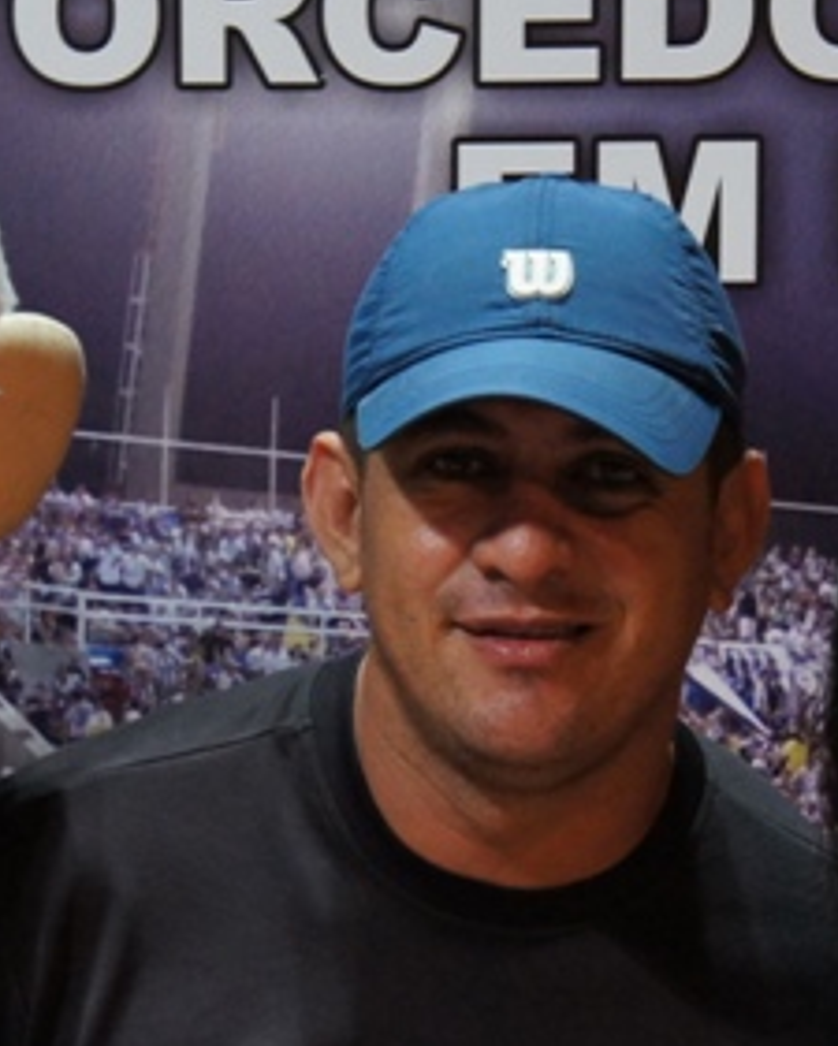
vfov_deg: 11.4
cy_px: 921
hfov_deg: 9.2
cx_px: 346
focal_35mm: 168
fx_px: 5206
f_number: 4.5
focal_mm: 42
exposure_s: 1/20
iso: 1600
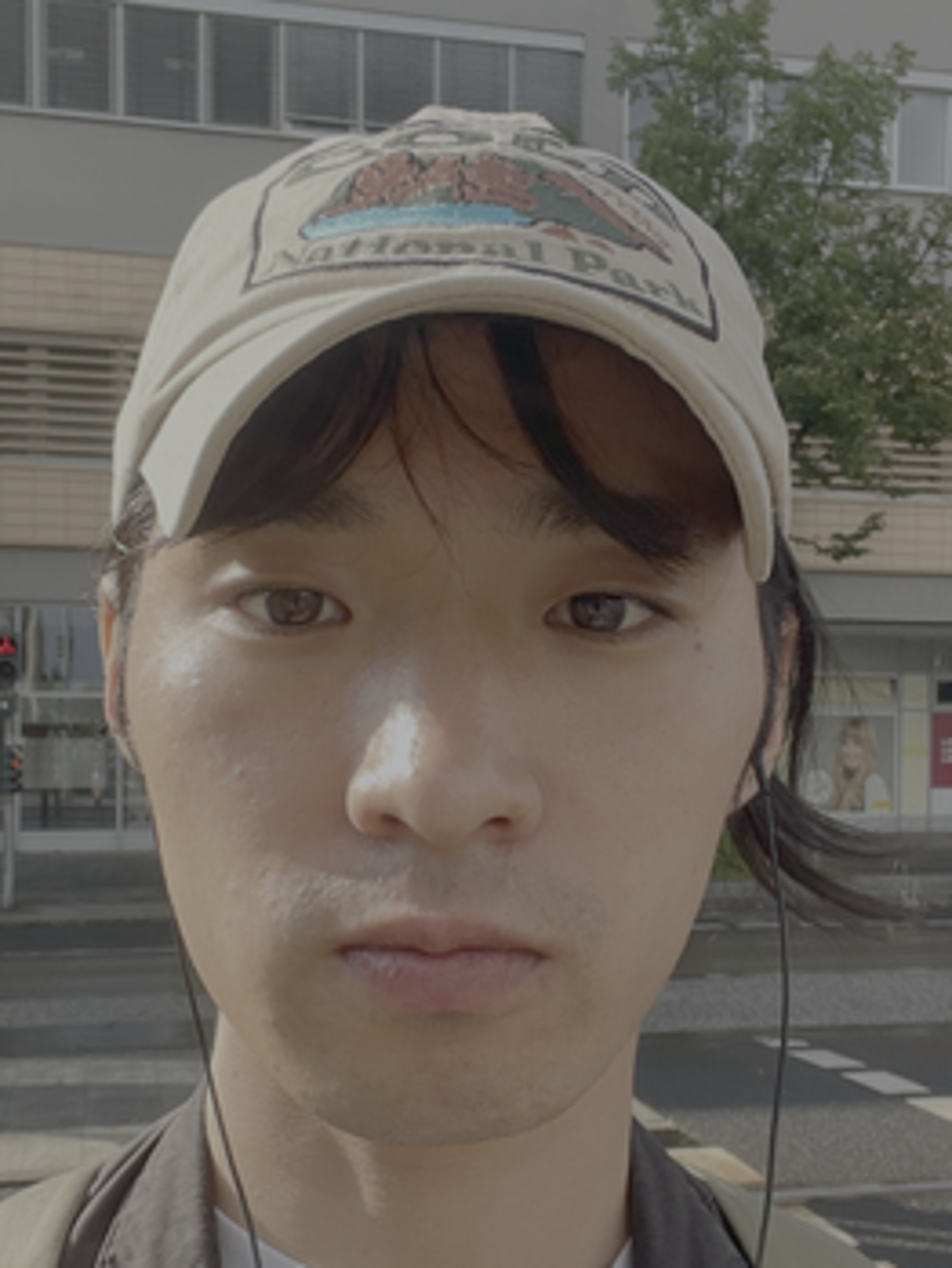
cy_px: 756
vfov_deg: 43.6
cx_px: 492
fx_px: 1576
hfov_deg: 33.6
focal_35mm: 43
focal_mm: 2.71
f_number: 2.2
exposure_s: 1/228
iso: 32
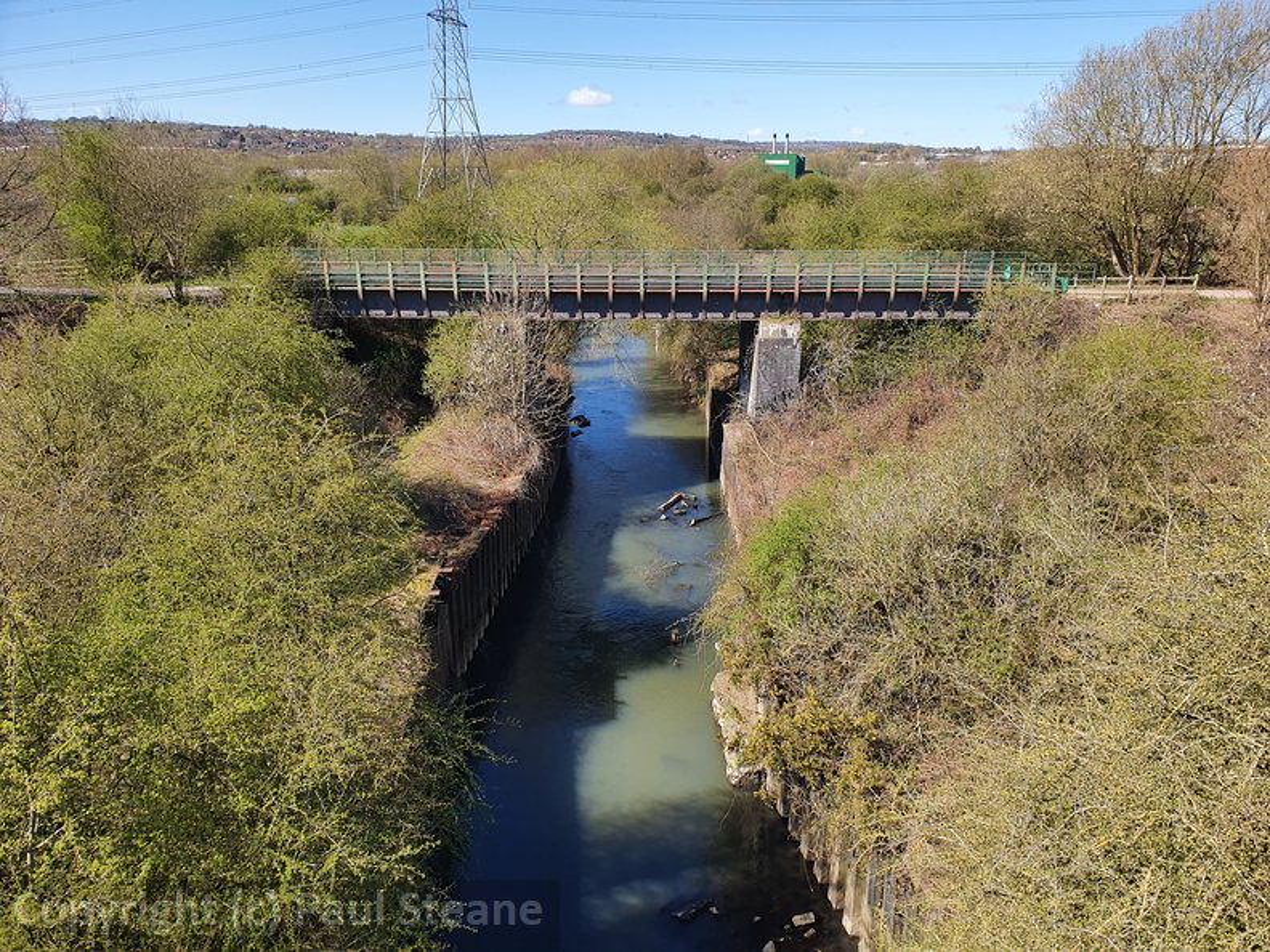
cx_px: 635
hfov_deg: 67.3
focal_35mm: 26
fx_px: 954
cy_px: 476
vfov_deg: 53.1
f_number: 2.4
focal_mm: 4.32
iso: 50
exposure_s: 1/936
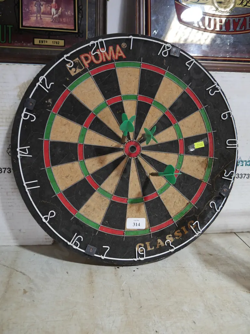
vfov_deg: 53.9
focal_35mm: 34
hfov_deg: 41.8
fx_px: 327
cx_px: 125
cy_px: 167
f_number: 4
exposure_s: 1/60
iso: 500
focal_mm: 17
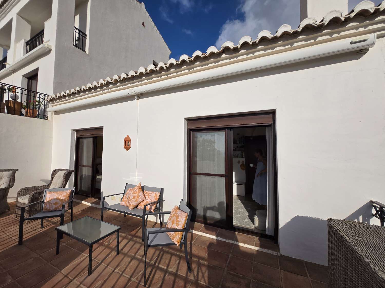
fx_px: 145
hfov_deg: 106.2
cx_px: 192
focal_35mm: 13
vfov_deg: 89.9
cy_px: 144
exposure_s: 1/3151
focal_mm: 1.7
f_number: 2.2
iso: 25
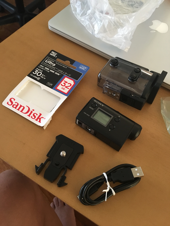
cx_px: 85
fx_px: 190
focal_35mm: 29
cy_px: 113
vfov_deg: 61.7
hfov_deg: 48.2
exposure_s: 1/15
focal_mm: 4.15
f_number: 2.2
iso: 200
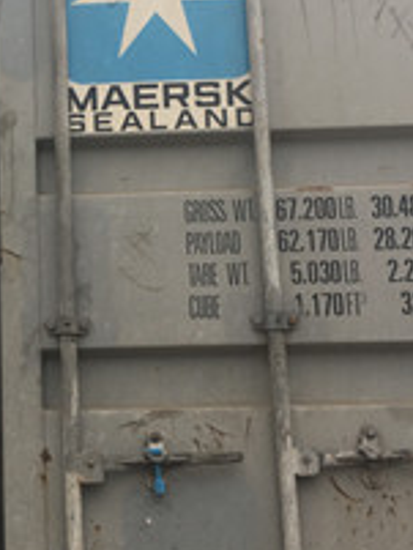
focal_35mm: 77
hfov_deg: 18.6
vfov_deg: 25.3
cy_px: 242
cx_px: -16
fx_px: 1224
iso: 25
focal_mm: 4.15
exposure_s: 1/50
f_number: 2.2
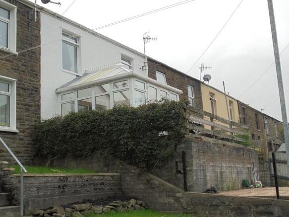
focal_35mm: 43
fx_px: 359
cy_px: 108
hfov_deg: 43.9
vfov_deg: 33.6
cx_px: 144
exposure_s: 1/160
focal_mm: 7.8
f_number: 4.5
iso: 100
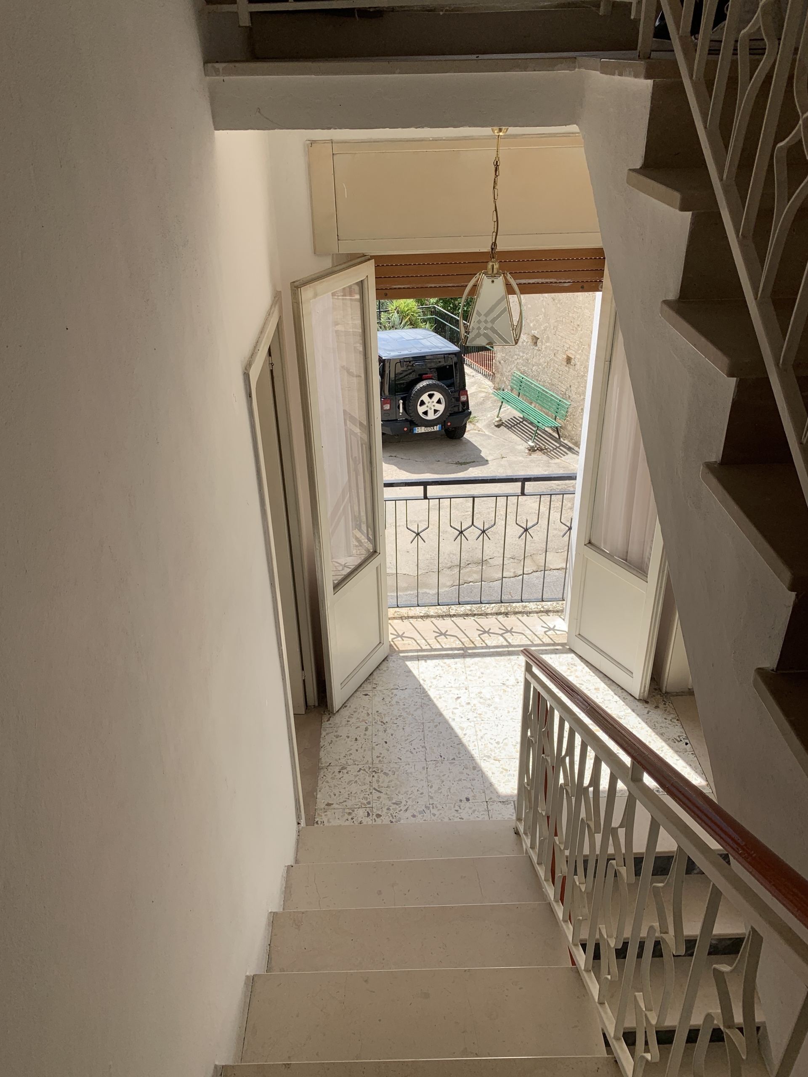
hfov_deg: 53.1
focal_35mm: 26
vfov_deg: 67.3
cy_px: 538
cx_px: 404
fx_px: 809
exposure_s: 1/1299
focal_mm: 4.25
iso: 25
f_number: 1.8
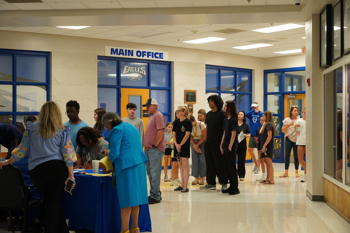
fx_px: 525
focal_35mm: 54
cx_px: 175
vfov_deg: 25.1
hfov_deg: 36.9
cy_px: 116
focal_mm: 36
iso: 2000
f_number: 4.5
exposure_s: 1/160
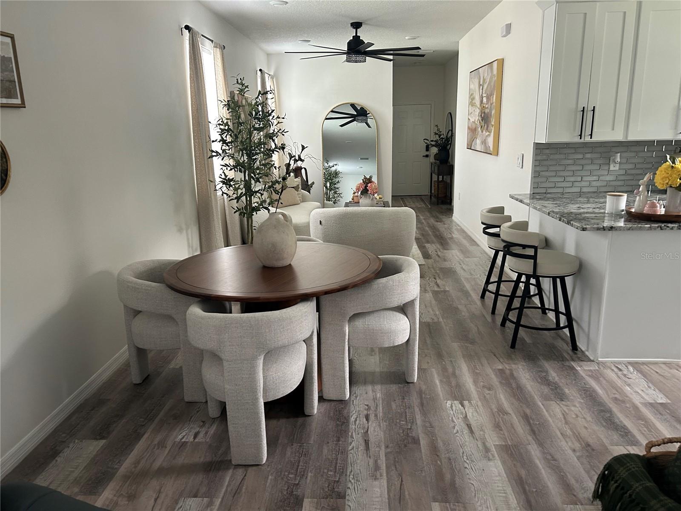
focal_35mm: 26
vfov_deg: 53.1
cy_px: 256
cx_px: 340
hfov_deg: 67.3
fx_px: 511
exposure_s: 1/60
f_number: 1.5
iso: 200
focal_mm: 5.7
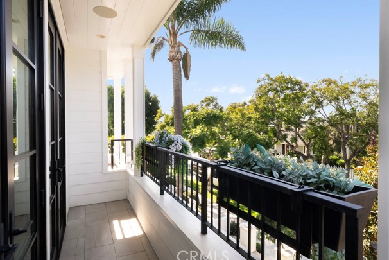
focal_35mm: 19
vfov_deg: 64.6
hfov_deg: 86.8
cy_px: 129
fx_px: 205
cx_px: 203
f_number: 22
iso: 640
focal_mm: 18
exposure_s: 1/15
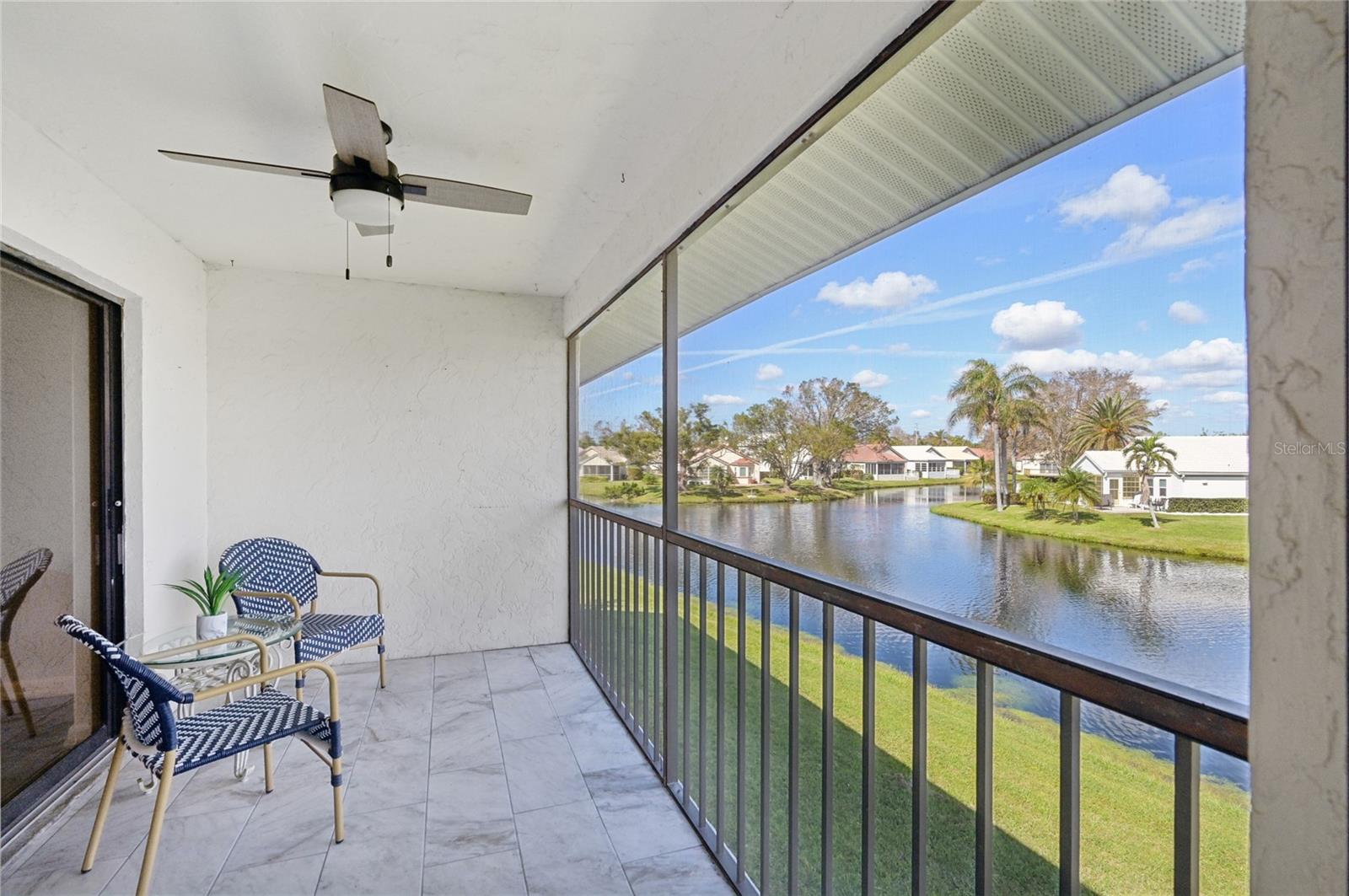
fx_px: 599
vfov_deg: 73.6
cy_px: 448
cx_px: 674
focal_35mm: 16
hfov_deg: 96.8
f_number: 8
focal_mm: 16
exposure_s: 1/400
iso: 400
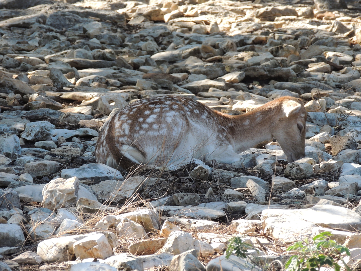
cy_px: 136
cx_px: 180
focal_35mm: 400
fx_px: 4171
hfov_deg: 5.0
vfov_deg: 3.7
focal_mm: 71.3
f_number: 4.8
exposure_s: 1/250
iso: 250
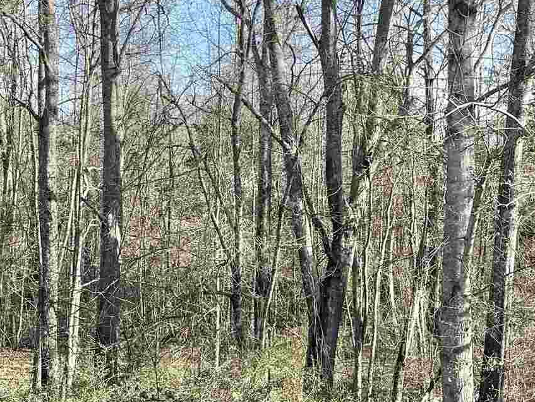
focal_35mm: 87
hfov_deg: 22.5
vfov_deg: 17.0
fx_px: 1345
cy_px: 206
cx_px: 292
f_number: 1.78
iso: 80
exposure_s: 1/1493
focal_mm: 6.76
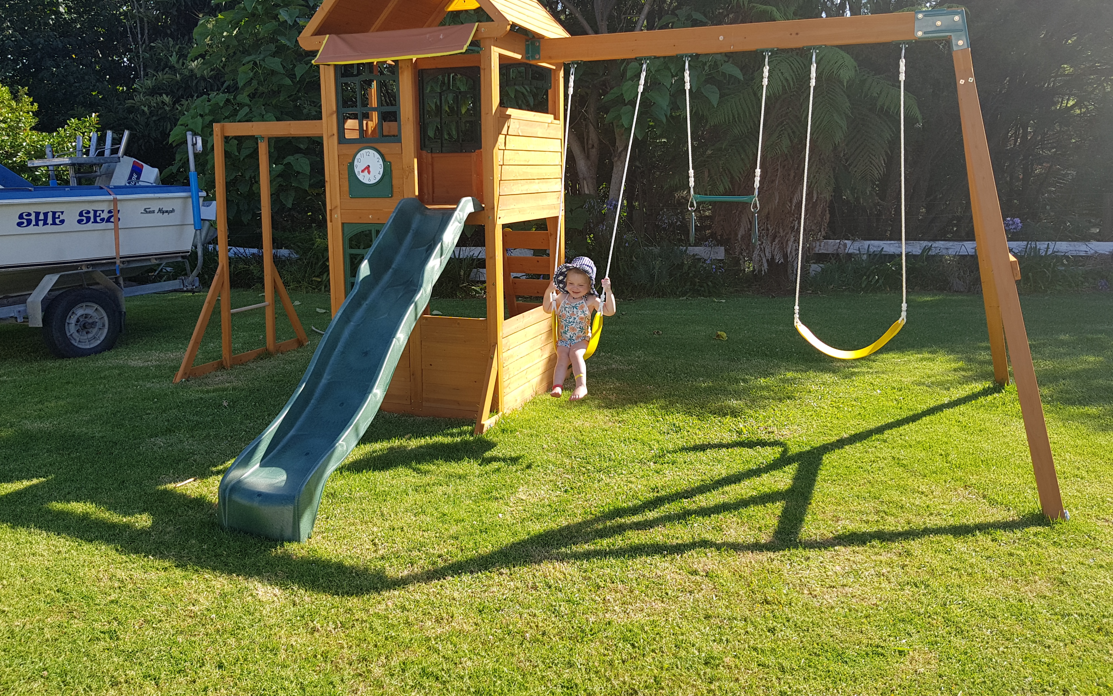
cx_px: 555
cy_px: 291
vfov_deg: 44.4
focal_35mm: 28
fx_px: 849
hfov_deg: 66.5
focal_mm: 4.2
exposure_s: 1/964
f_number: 1.7
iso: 40
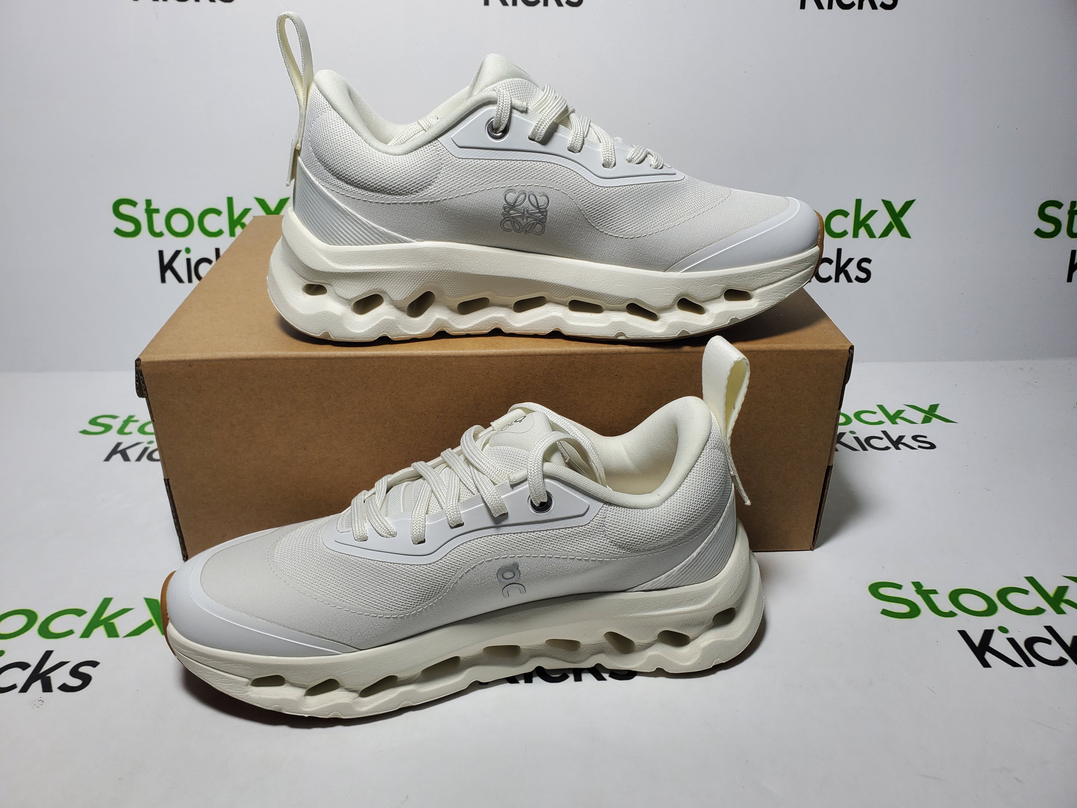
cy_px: 404
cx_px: 538
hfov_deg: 67.3
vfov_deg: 53.1
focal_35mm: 26
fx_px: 809
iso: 50
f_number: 2.4
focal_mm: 4.3
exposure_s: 1/247
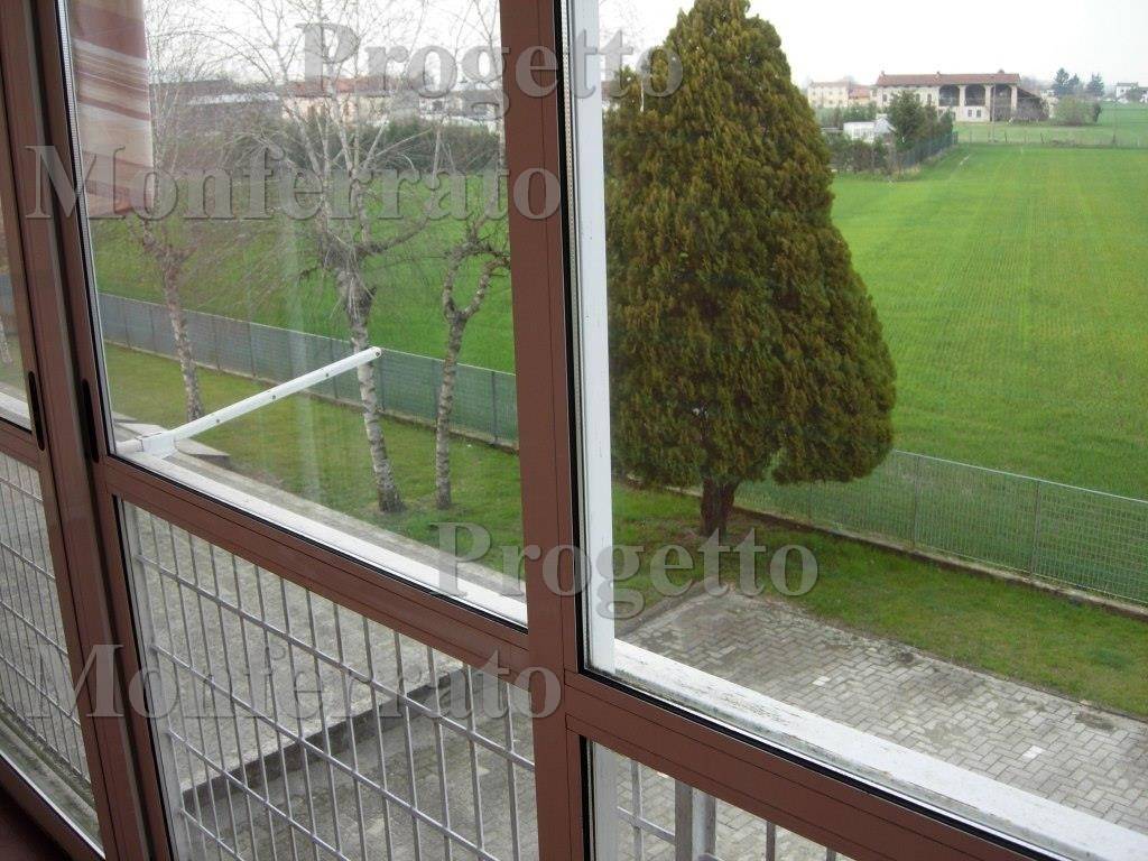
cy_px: 430
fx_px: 1194
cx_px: 574
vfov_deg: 39.7
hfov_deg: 51.4
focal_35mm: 36
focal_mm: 7.5
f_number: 3.4
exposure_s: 1/67.8
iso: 50
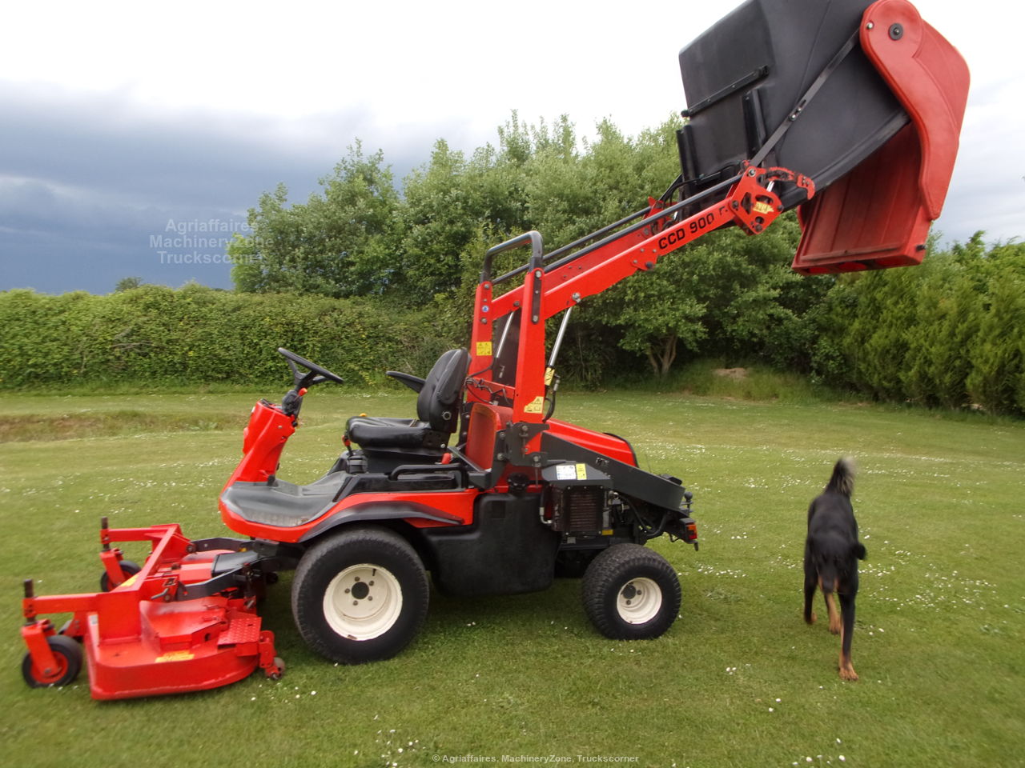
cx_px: 512
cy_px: 384
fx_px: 859
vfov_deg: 48.2
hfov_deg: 61.7
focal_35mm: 29
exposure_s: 1/50
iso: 80
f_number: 3.8
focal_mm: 5.1
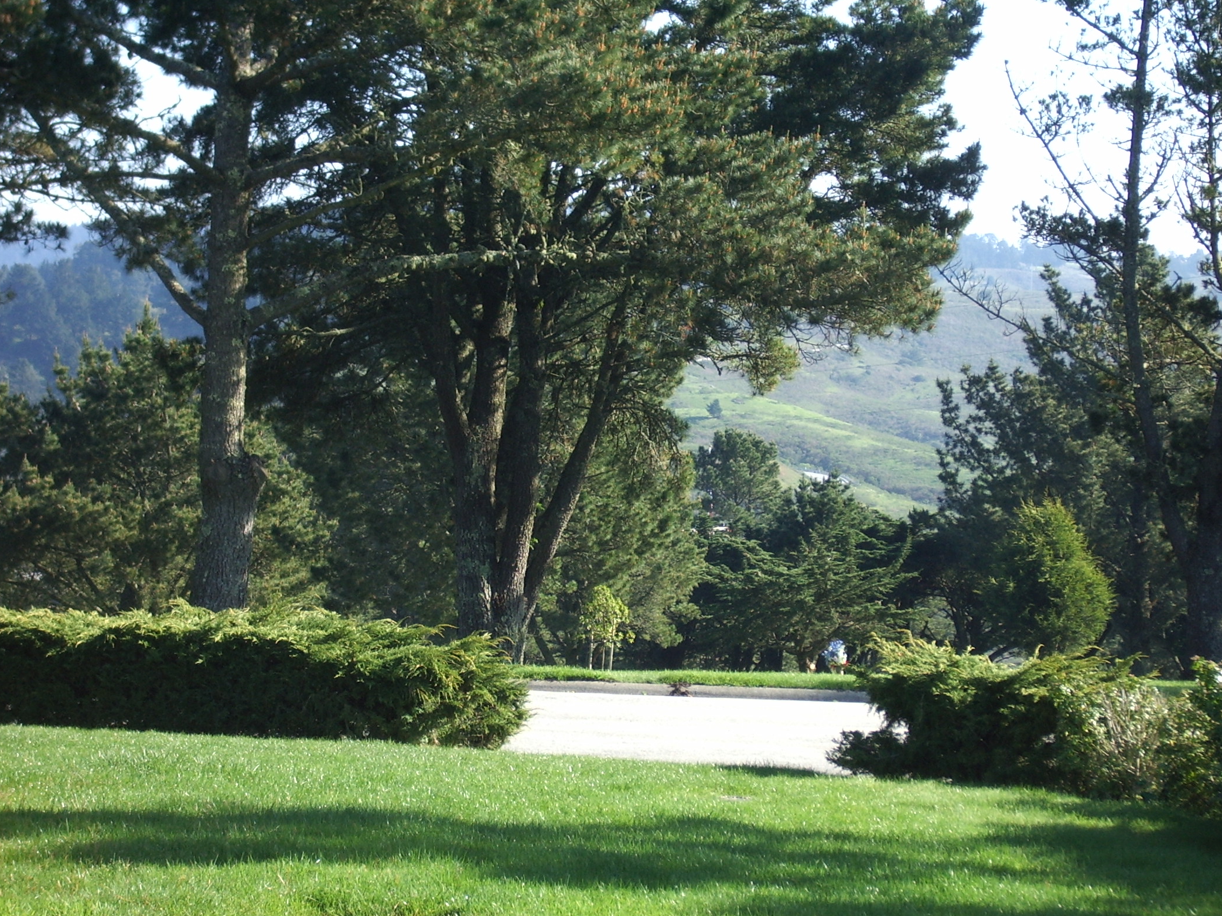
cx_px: 631
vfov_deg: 12.8
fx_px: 4095
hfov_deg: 17.0
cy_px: 495
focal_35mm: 116
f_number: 4.8
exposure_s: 1/125
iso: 100
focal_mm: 17.4
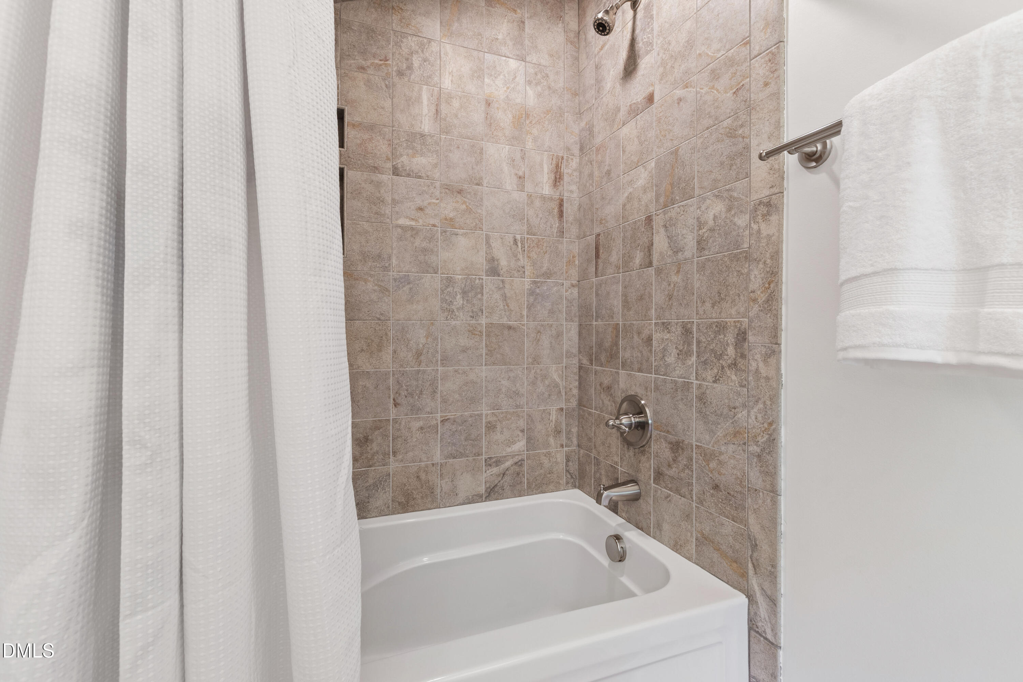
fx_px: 426
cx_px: 512
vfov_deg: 77.3
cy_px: 341
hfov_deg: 100.4
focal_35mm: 15
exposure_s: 1.3
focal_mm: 10
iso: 100
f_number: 8
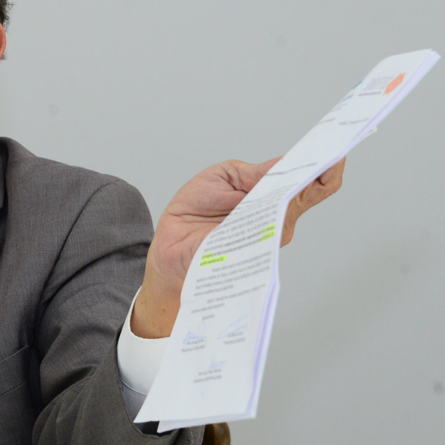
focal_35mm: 291
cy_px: 125
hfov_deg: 6.0
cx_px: -129
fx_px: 4232
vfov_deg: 6.0
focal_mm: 120
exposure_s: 1/125
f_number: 7.1
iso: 2000
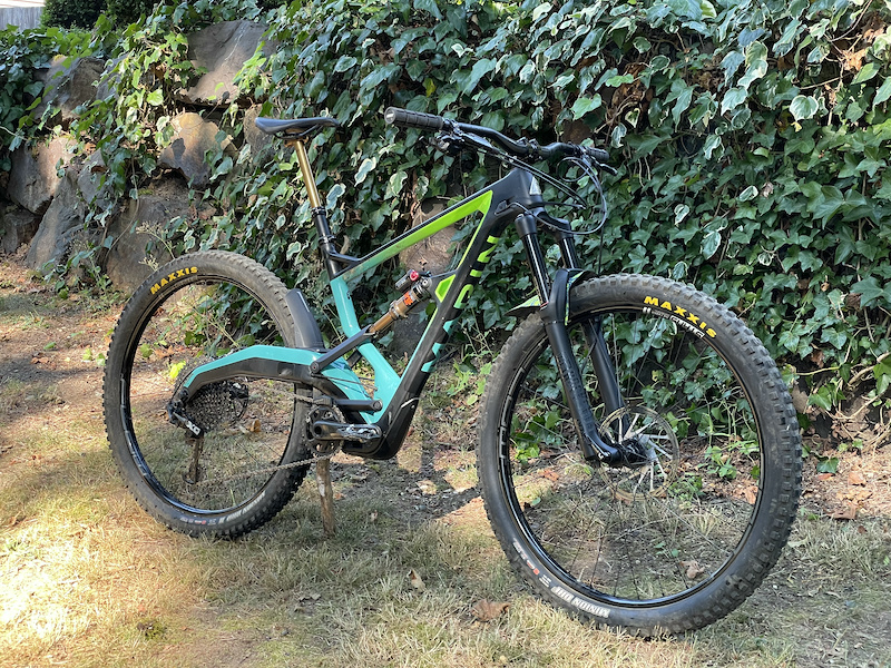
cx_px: 446
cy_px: 334
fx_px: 1338
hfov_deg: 36.8
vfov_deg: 28.0
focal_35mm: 52
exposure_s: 1/99
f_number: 2
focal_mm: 6
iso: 80
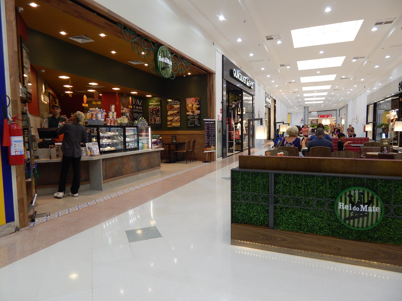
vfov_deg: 58.9
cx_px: 201
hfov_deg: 73.9
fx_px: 267
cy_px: 150
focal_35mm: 23
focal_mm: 4
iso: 125
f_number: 3
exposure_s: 1/50
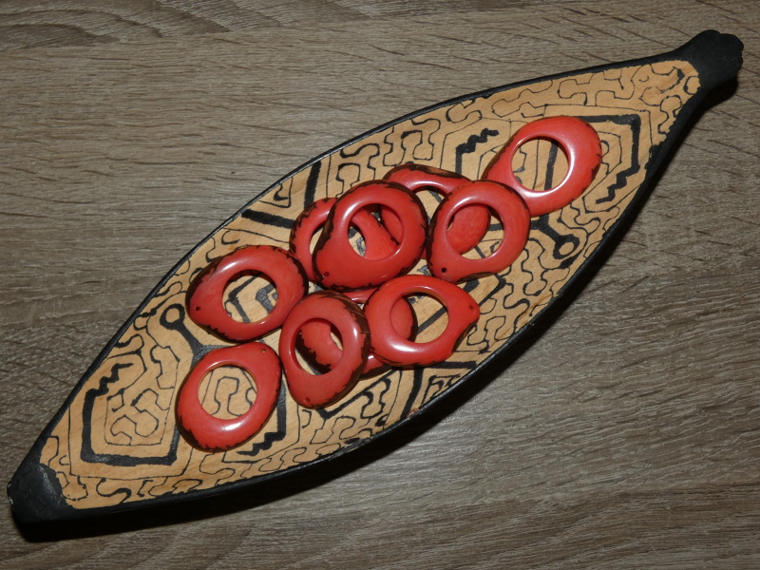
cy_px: 285
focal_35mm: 38
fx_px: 834
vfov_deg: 37.7
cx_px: 380
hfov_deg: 49.0
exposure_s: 1/125
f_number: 3.5
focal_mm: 6.8
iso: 80
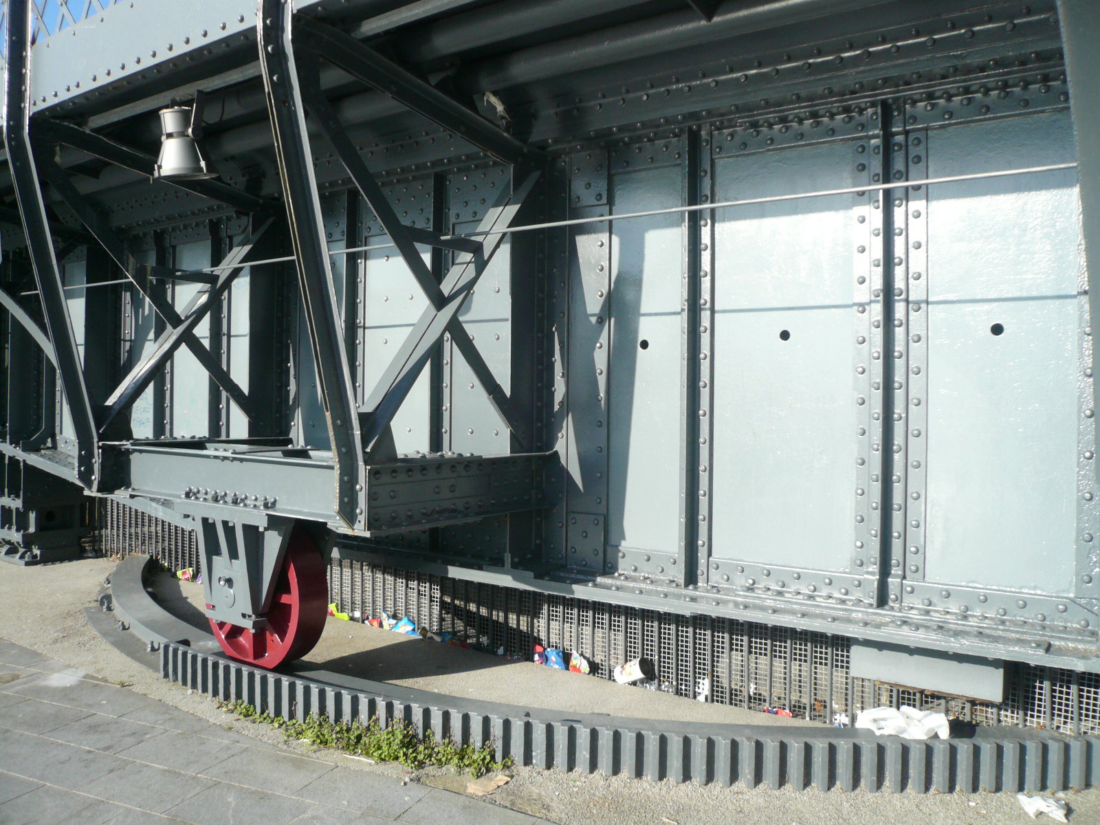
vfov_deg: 49.7
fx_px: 890
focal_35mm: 28
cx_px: 550
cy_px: 412
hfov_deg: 63.4
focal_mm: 4.6
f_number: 2.8
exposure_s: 1/640
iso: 100
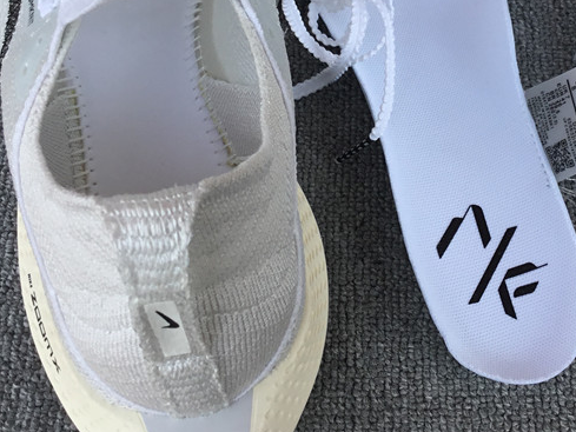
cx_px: 366
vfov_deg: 25.3
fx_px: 949
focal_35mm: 57
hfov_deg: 33.6
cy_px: 90
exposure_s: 1/351
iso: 25
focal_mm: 3.3
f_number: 2.4
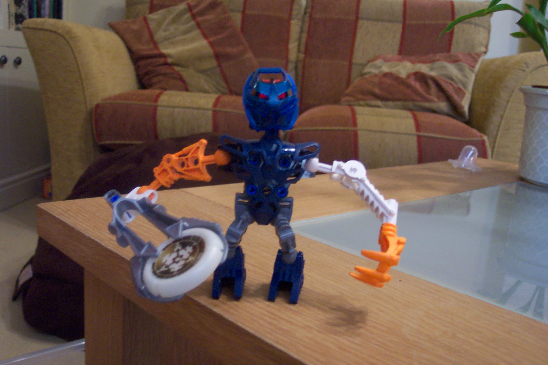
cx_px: 274
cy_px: 182
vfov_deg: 35.1
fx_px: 578
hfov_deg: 50.7
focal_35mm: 38
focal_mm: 8
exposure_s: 1/8
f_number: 2.8
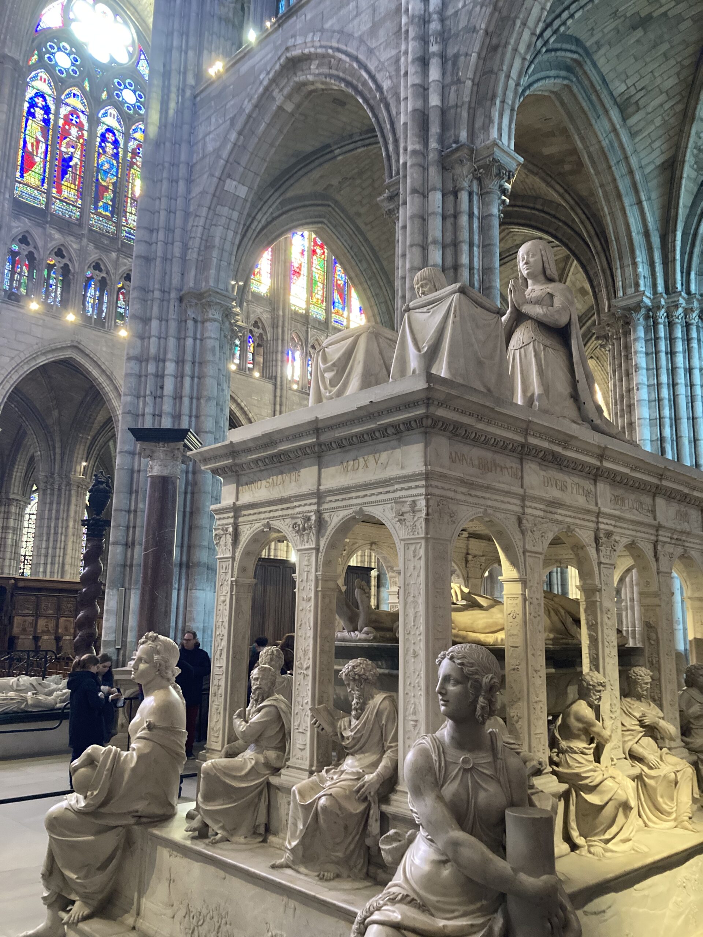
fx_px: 758
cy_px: 468
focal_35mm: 28
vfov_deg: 63.4
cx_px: 352
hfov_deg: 49.7
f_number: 1.8
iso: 500
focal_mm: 3.99
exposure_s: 1/30
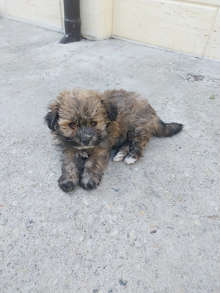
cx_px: 110
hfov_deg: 53.1
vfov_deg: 67.3
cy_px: 146
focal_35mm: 26
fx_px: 220
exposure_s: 1/120
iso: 40
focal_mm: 4
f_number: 1.8
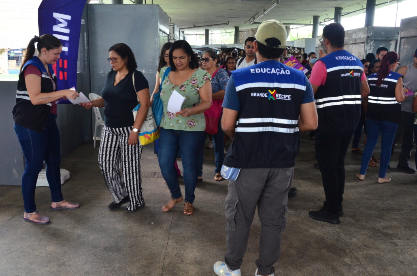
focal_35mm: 36
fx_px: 416
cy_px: 138
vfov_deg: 36.7
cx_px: 208
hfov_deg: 53.2
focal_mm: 24
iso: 1600
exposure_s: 1/80
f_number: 10
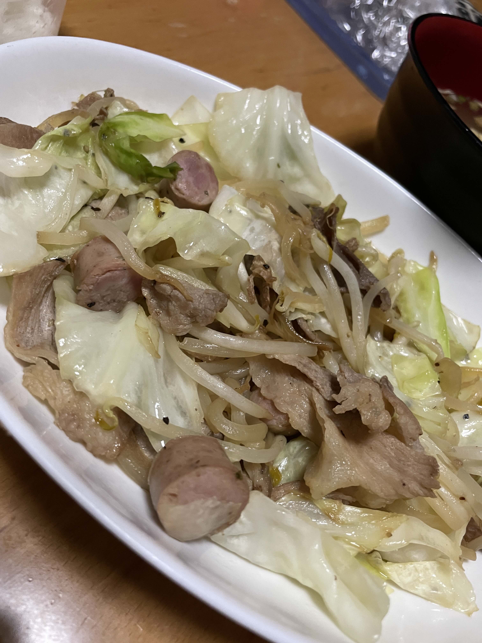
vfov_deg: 67.3
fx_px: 483
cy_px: 322
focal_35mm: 26
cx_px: 241
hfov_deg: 53.1
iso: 640
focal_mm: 4.2
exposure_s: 1/30
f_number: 1.6
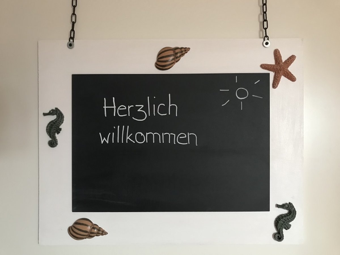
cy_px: 128
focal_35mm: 28
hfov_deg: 63.4
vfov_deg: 49.7
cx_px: 170
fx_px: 275
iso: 40
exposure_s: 1/33
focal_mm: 3.99
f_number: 1.8
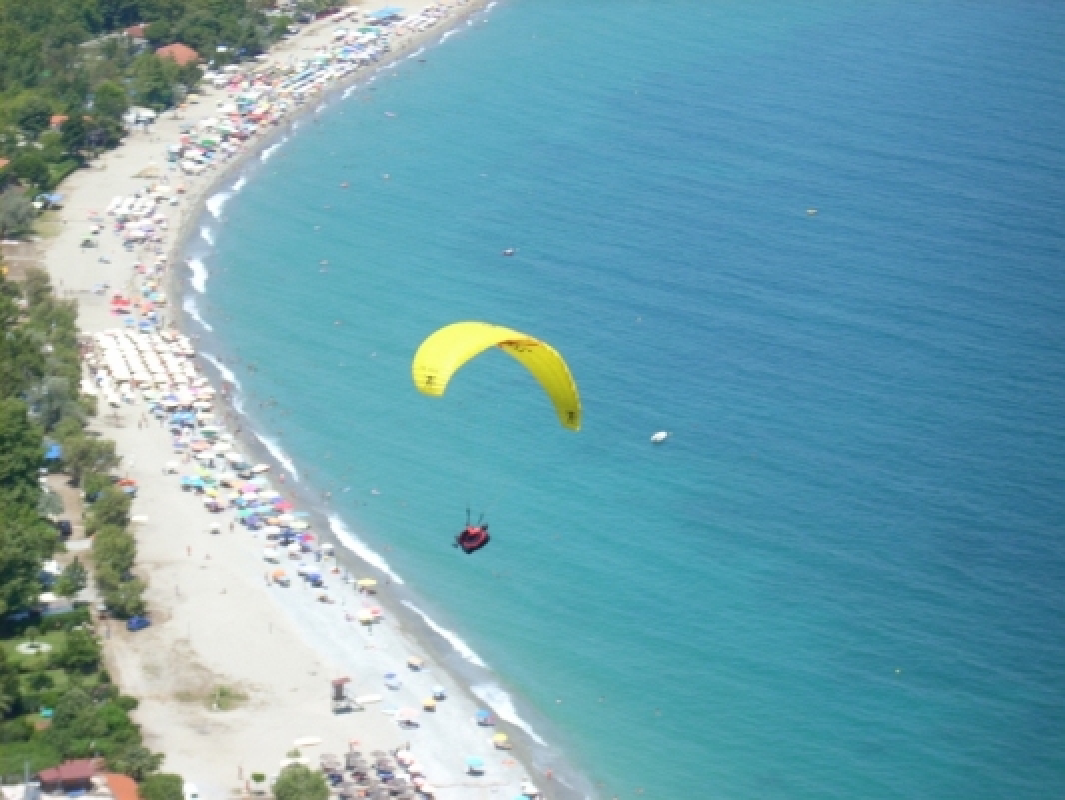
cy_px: 400
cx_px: 532
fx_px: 3477
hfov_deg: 17.4
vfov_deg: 13.1
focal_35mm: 113
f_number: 5.2
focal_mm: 18.6
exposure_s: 1/324
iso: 64
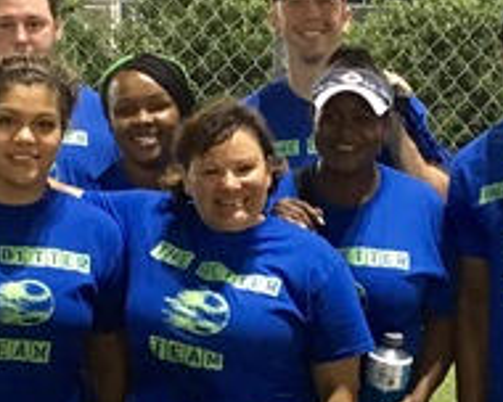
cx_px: 310
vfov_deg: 14.4
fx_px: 1593
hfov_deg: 17.9
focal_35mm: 107
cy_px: 220
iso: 250
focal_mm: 4.15
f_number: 2.2
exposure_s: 1/15
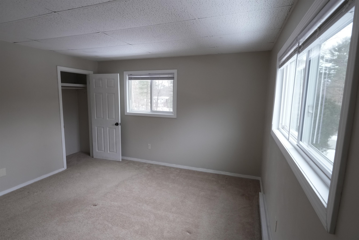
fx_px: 179
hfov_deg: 90.0
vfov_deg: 67.4
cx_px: 180
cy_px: 120
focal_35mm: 18
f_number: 11
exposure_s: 1/30
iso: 1000
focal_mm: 12
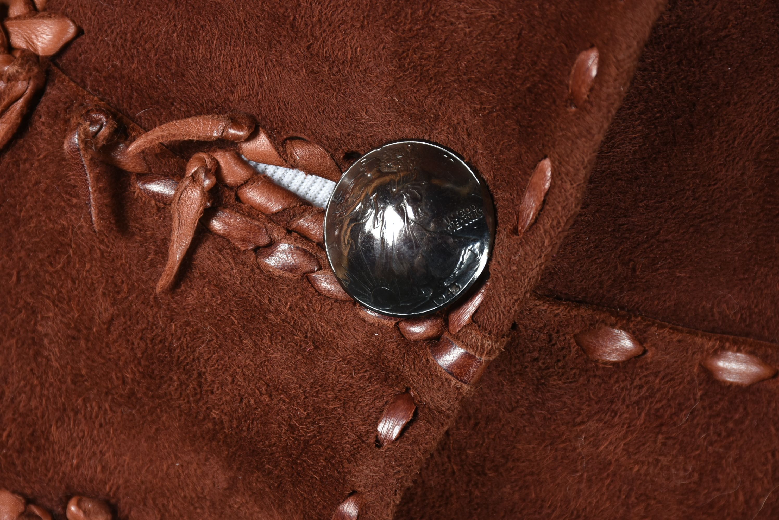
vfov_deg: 6.6
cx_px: 390
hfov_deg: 9.8
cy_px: 260
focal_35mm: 210
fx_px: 4548
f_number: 11
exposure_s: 1/125
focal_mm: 140
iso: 320
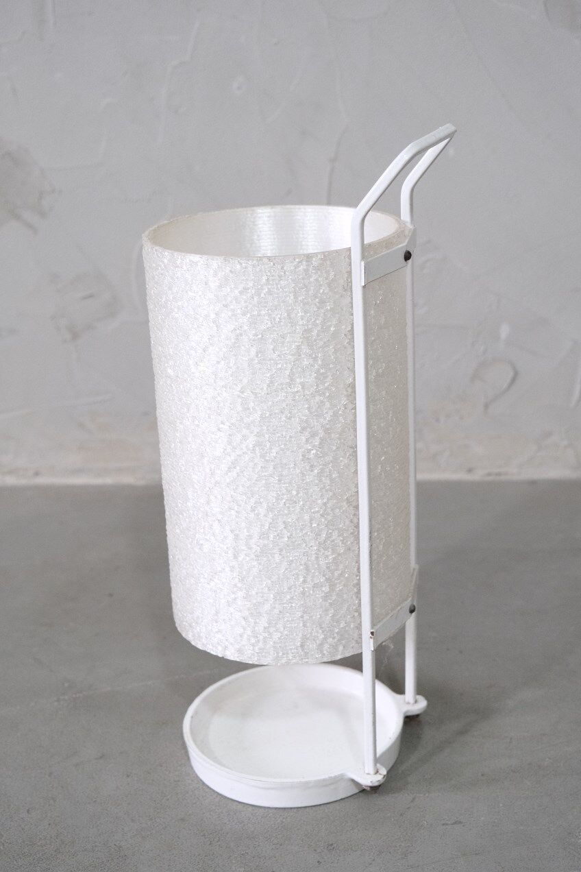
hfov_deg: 25.1
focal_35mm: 54
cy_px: 436
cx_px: 290
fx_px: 1307
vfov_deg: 36.9
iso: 2500
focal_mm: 35.8
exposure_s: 1/52
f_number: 4
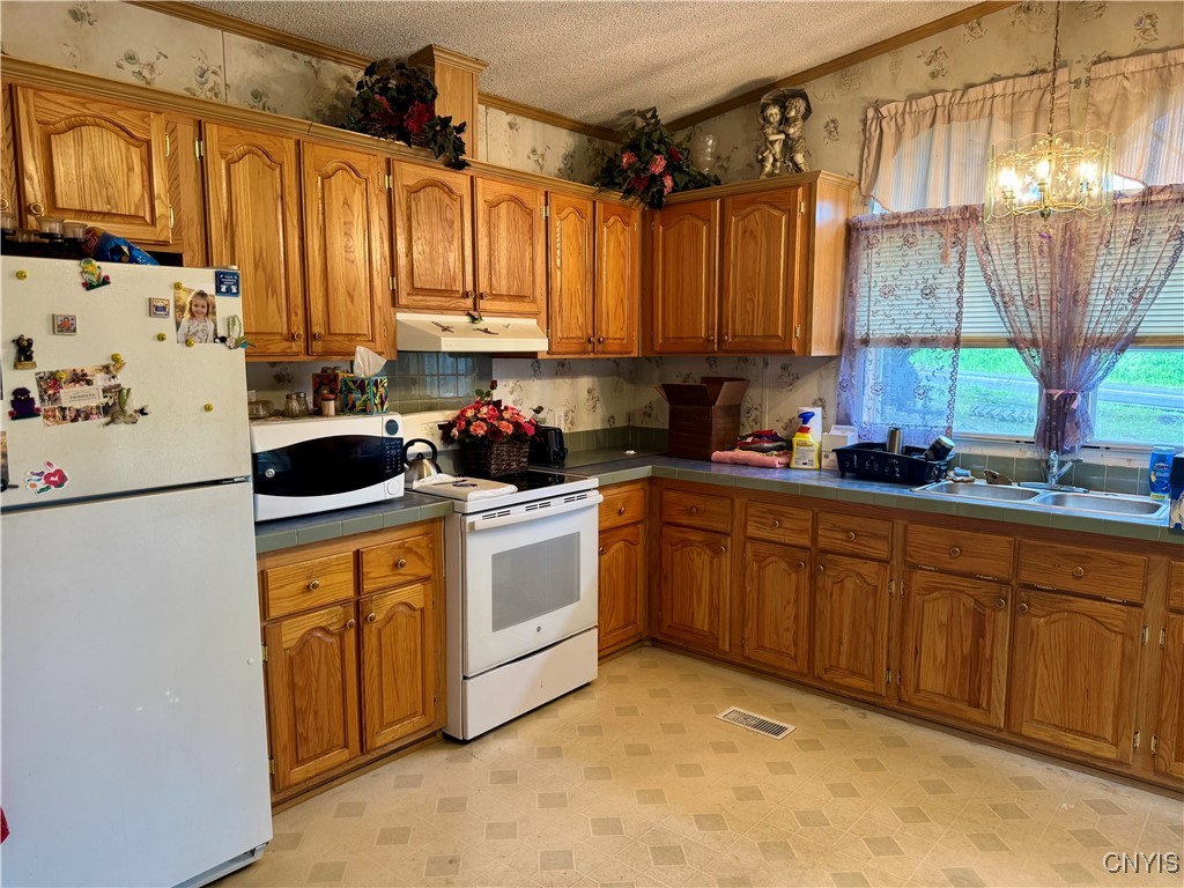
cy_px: 444
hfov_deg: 71.6
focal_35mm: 24
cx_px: 592
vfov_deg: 56.8
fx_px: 821
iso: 160
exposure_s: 1/60
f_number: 1.78
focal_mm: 6.76
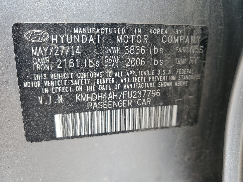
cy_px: 91
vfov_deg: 53.1
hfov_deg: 67.3
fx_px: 183
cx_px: 122
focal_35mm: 26
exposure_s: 1/286
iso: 50
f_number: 1.5
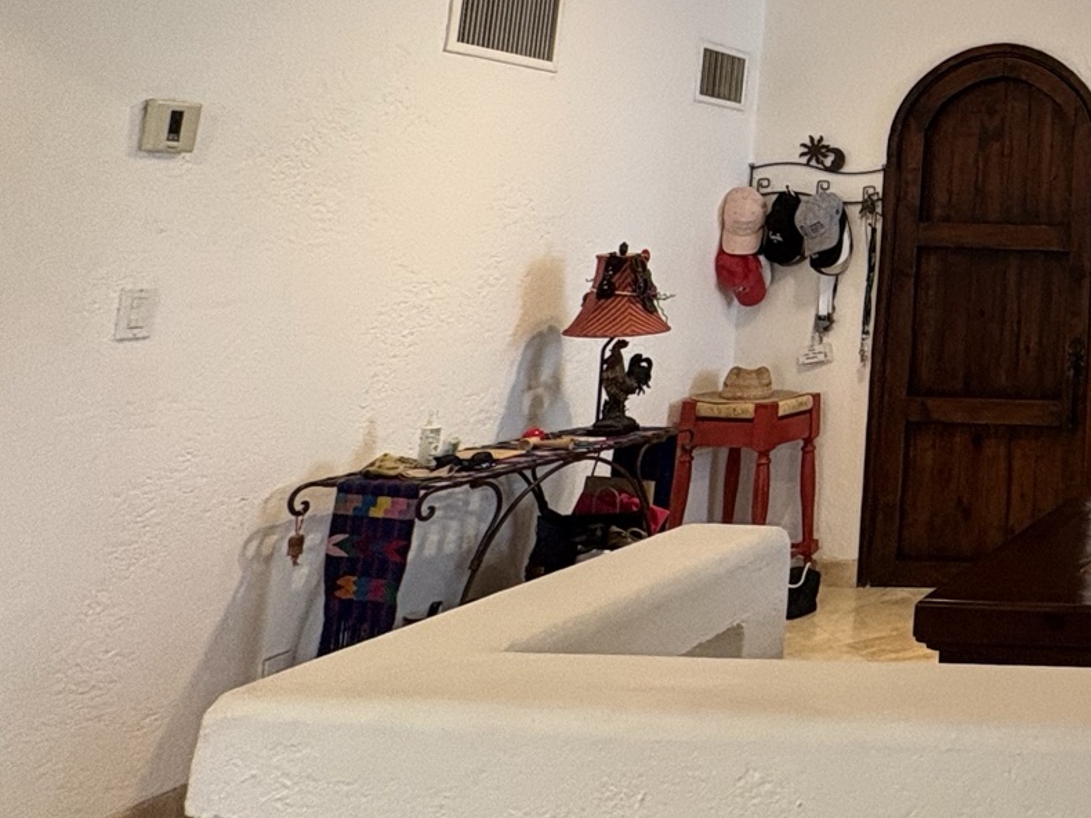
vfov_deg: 34.8
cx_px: 1382
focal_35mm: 39
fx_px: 1229
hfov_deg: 35.0
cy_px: 88
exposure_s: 1/60
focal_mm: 2.22
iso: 160
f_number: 2.2
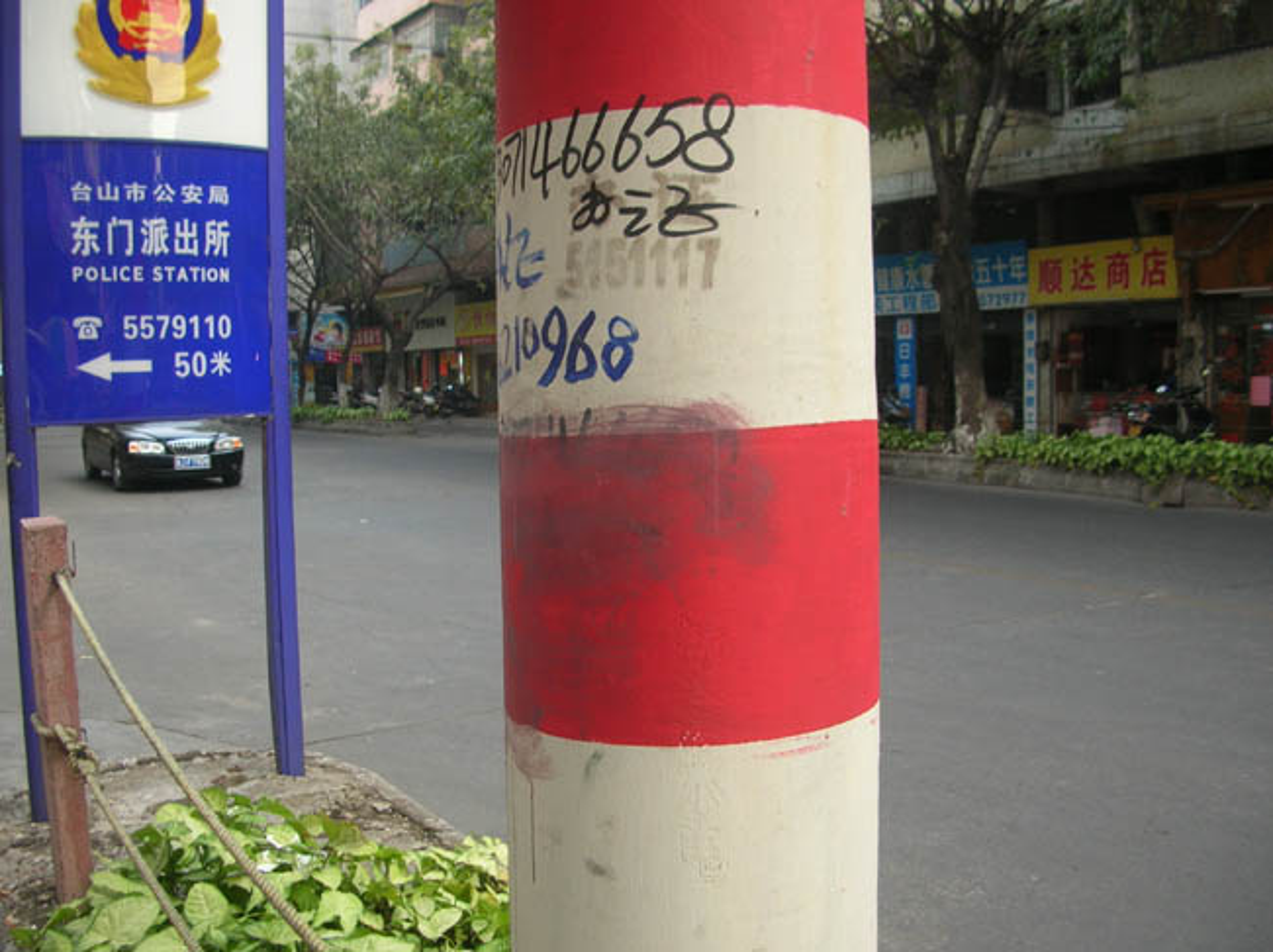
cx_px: 636
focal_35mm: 35
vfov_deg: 40.6
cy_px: 476
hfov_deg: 52.7
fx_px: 1286
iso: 50
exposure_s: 1/69.1
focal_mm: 5.8
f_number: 2.8
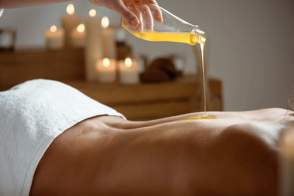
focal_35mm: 105
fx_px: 858
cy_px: 98
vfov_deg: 13.1
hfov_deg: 19.4
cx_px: 147
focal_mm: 105
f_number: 4
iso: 200
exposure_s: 1/160
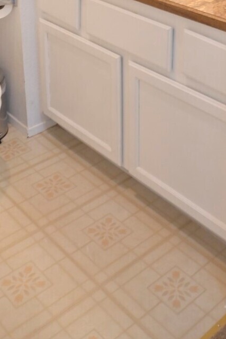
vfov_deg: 32.7
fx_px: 508
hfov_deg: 25.0
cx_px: 144
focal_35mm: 54
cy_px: -26
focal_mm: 24
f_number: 3.5
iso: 1600
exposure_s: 1/400
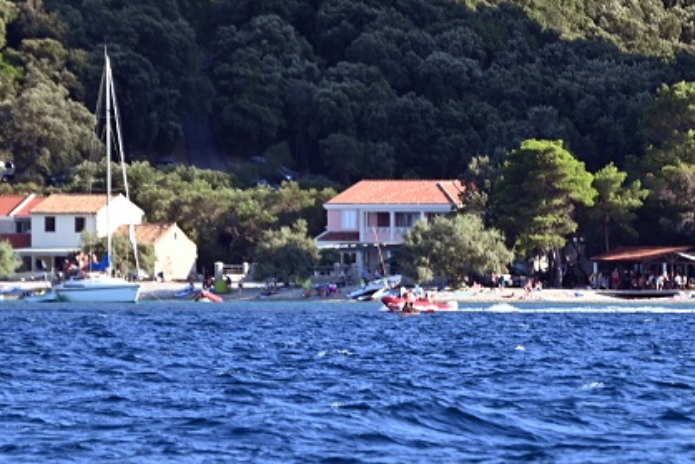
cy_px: 358
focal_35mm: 718
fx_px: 13865
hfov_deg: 2.9
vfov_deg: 1.9
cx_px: 409
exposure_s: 1/320
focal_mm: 300
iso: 220
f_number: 5.6
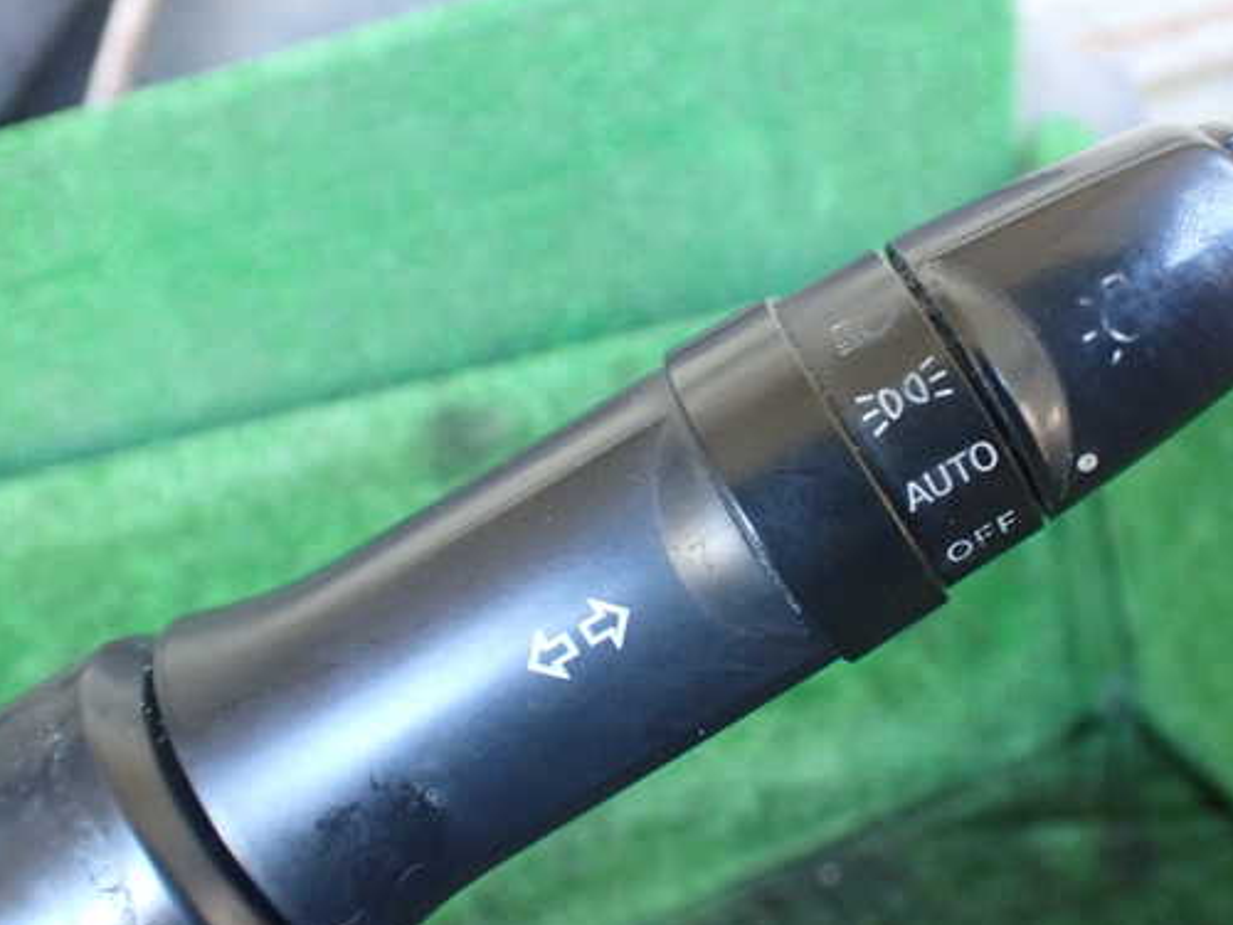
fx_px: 1282
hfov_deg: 51.1
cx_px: 715
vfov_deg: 39.7
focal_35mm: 36
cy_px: 469
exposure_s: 1/80
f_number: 2.3
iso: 800
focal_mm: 5.4
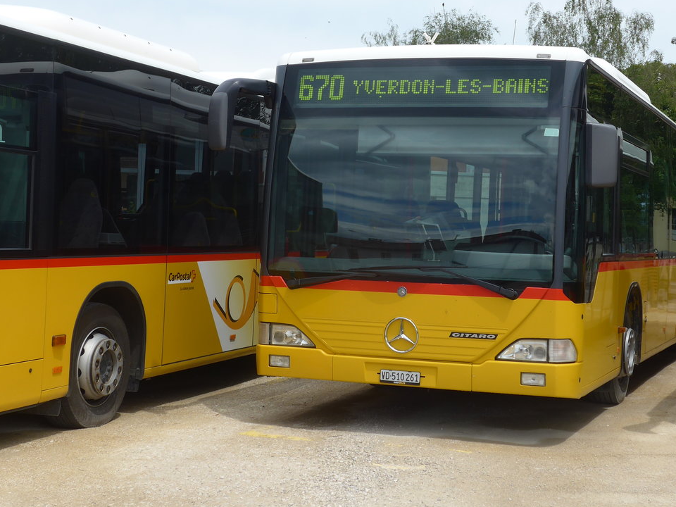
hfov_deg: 29.7
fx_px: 1269
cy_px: 194
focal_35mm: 65
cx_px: 418
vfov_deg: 22.5
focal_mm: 10.7
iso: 80
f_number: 3.3
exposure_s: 1/1300
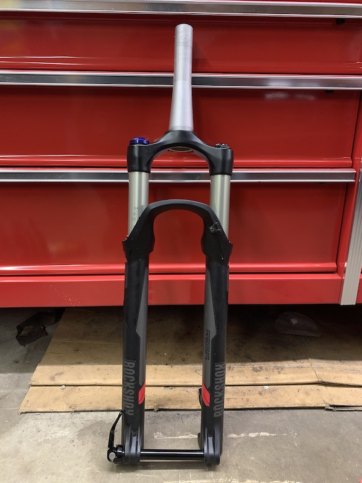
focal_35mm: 26
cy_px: 242
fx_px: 363
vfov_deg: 67.3
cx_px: 181
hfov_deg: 53.1
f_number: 1.8
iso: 500
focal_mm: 4.25
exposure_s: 1/30
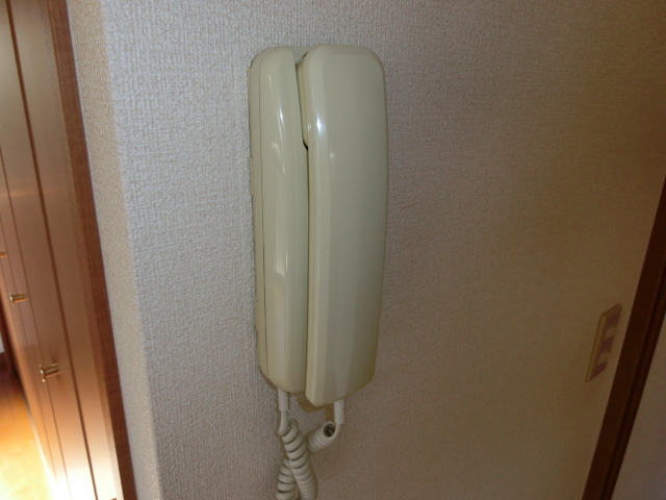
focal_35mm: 25
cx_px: 333
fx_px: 481
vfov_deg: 54.9
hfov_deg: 69.4
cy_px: 250
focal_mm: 4.4
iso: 125
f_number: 3.3
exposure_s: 1/125
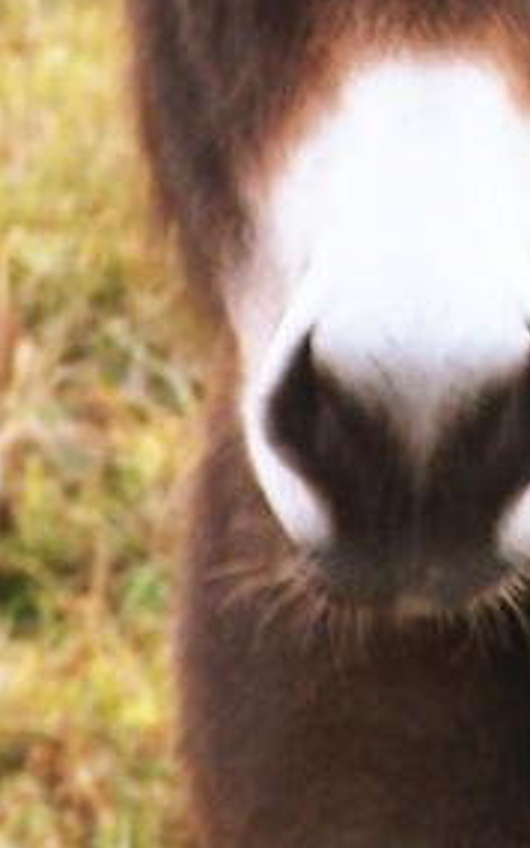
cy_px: 62
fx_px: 16648
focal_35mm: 720
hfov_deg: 1.8
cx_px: 807
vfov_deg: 2.9
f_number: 3.2
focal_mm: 31.3
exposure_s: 1/30
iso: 80
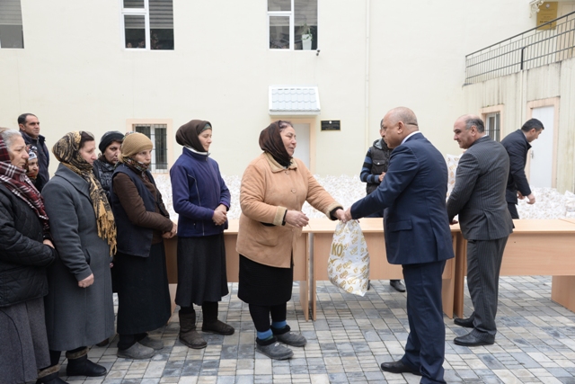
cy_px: 192
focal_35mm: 32
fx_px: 511
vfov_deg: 41.1
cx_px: 288
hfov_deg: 58.7
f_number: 6.3
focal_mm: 32
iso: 560
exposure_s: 1/125
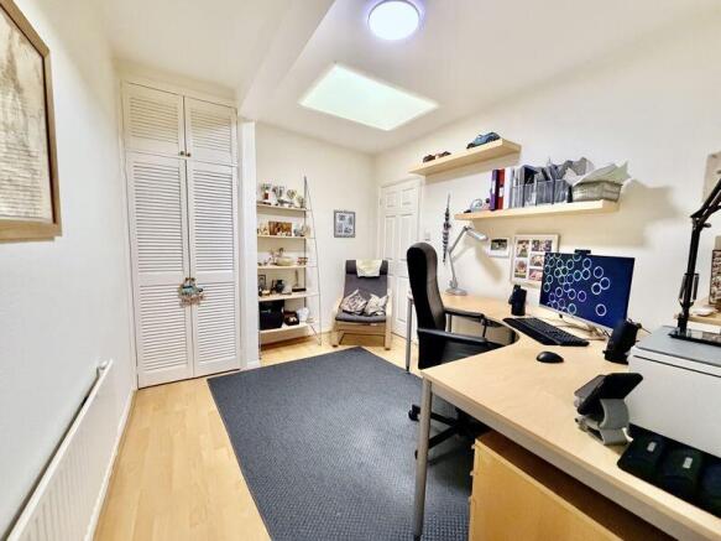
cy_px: 270
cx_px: 360
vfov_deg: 85.7
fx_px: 292
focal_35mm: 14
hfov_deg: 102.1
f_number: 2.2
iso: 800
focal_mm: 2.22
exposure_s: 1/60
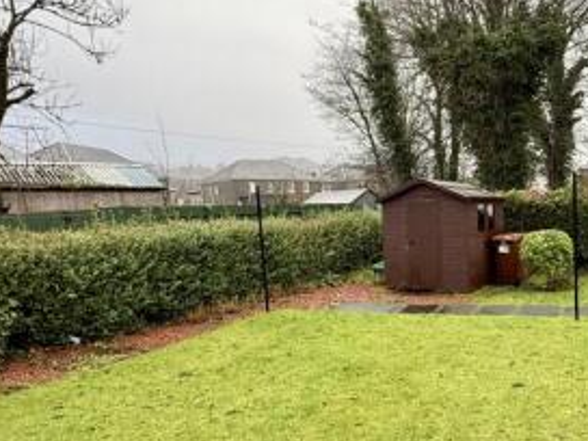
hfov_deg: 57.9
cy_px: 291
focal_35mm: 30
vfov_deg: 46.1
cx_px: 416
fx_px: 510
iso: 125
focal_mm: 2.22
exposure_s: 1/99
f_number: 2.2
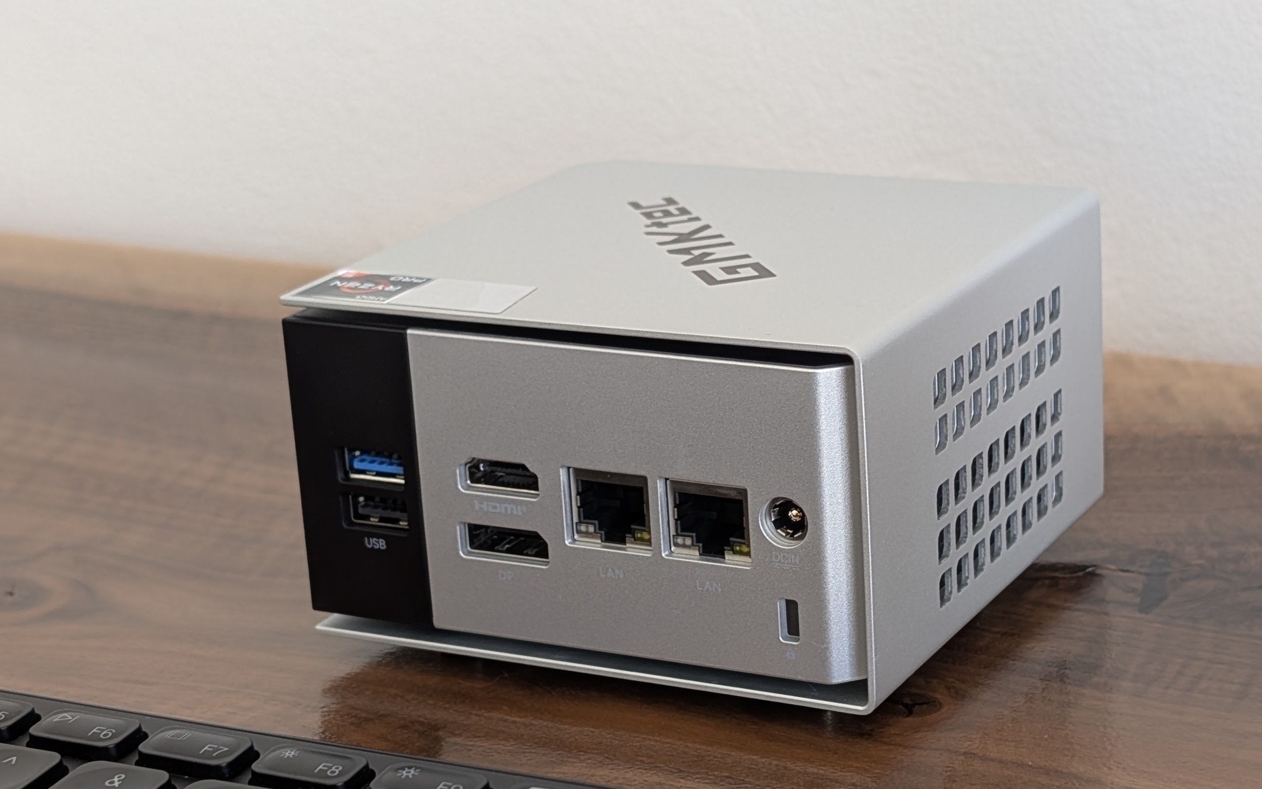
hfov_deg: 27.4
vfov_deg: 17.4
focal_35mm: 75
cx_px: 801
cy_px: 451
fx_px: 2579
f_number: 1.68
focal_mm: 6.9
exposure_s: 1/50.1
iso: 43
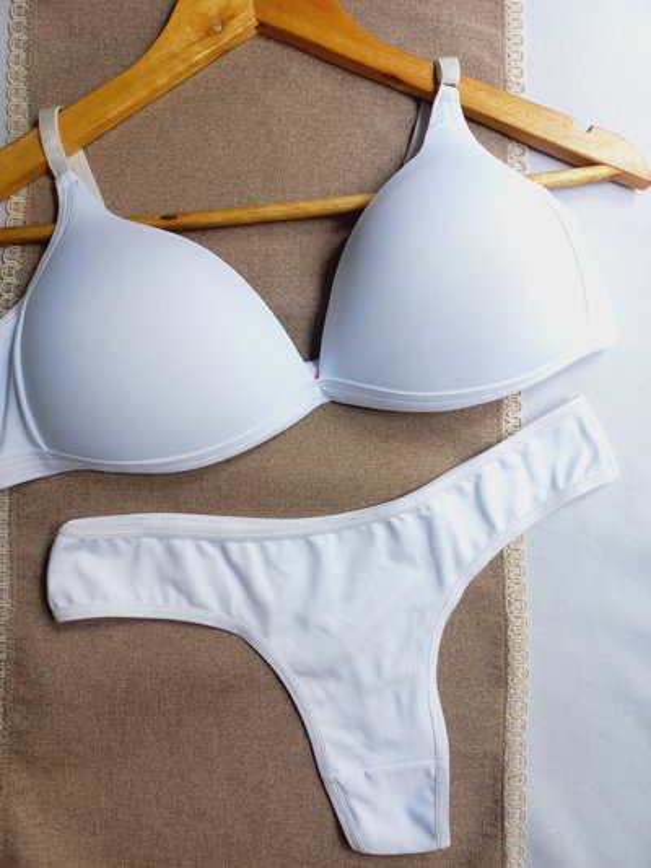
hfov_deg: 54.9
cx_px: 326
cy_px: 434
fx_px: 627
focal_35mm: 25
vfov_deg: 69.4
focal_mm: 4.6
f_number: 1.8
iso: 32
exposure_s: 1/100
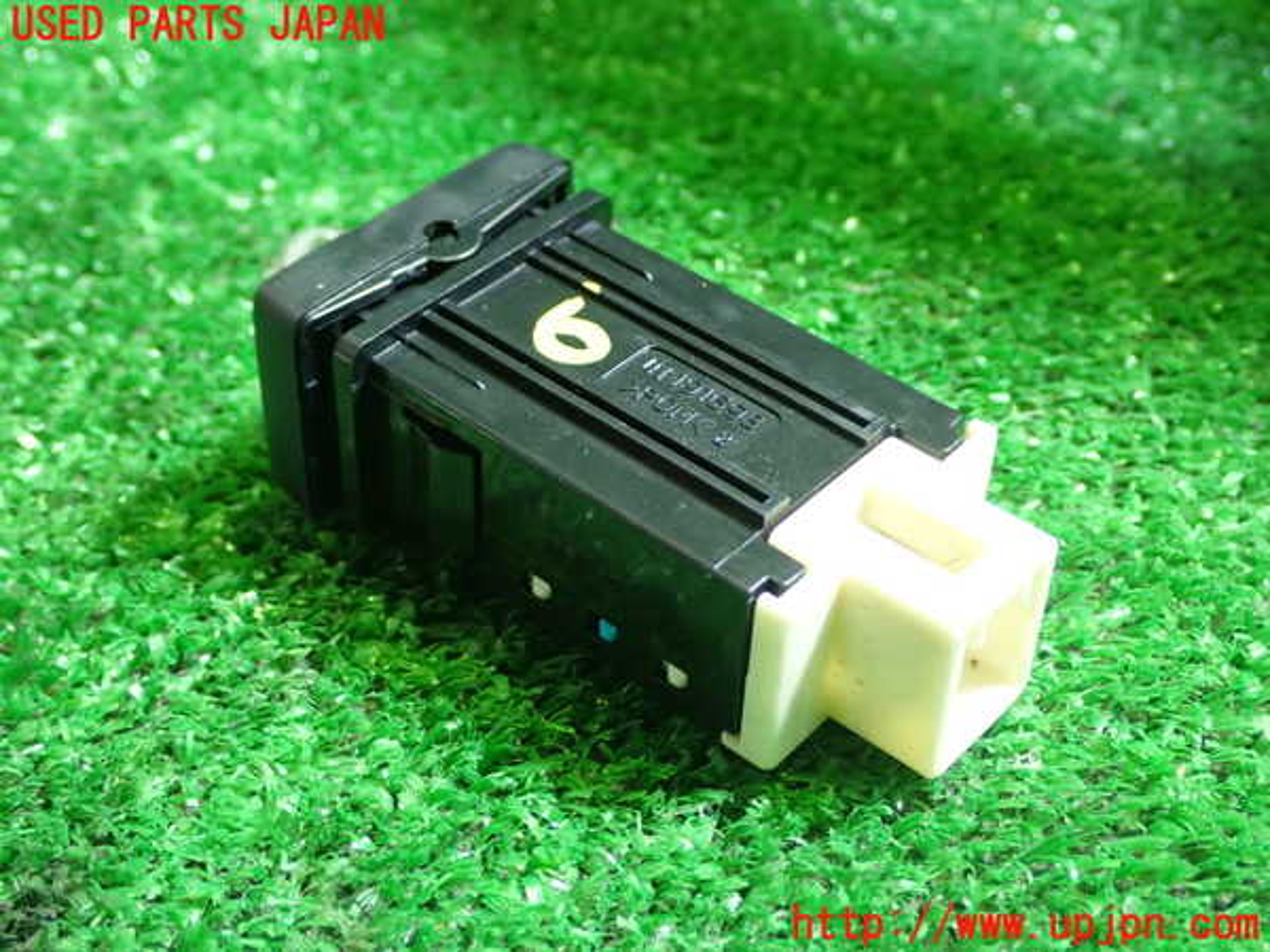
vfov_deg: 27.0
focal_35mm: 54
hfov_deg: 35.5
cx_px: 635
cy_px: 476
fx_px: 1981
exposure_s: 1/20
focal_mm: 9.65
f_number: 3.3
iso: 800
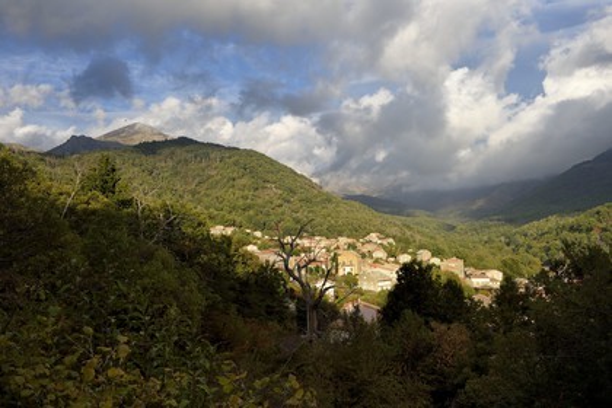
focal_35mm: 34
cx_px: 306
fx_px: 578
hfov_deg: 55.8
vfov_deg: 38.9
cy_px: 204
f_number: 11
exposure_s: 1/250
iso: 200
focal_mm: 34
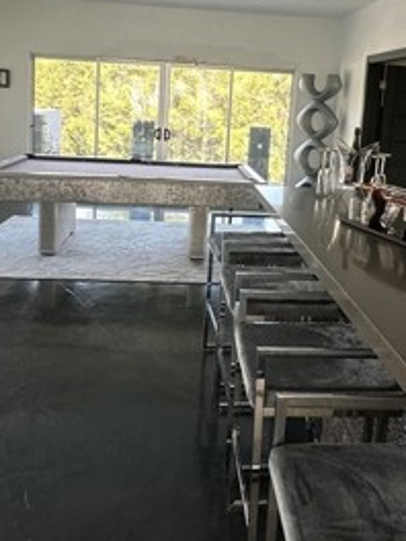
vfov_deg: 52.7
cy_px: 172
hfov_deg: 41.7
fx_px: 532
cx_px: 224
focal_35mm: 34
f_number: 2.2
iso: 64
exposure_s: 1/99
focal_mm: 2.22
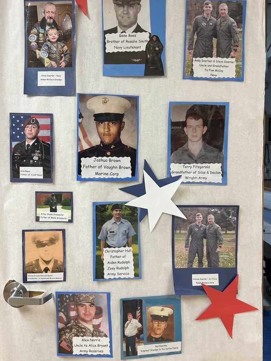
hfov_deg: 45.4
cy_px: 171
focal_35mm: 31
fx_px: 324
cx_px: 122
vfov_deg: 58.3
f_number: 1.5
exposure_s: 1/60
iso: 100
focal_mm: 5.7
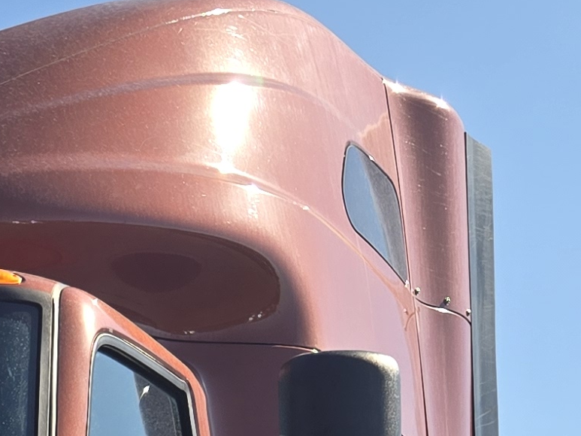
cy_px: 943
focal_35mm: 119
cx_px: -345
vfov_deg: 11.0
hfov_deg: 15.1
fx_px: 1998
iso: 25
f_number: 1.8
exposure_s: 1/1476
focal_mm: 5.4
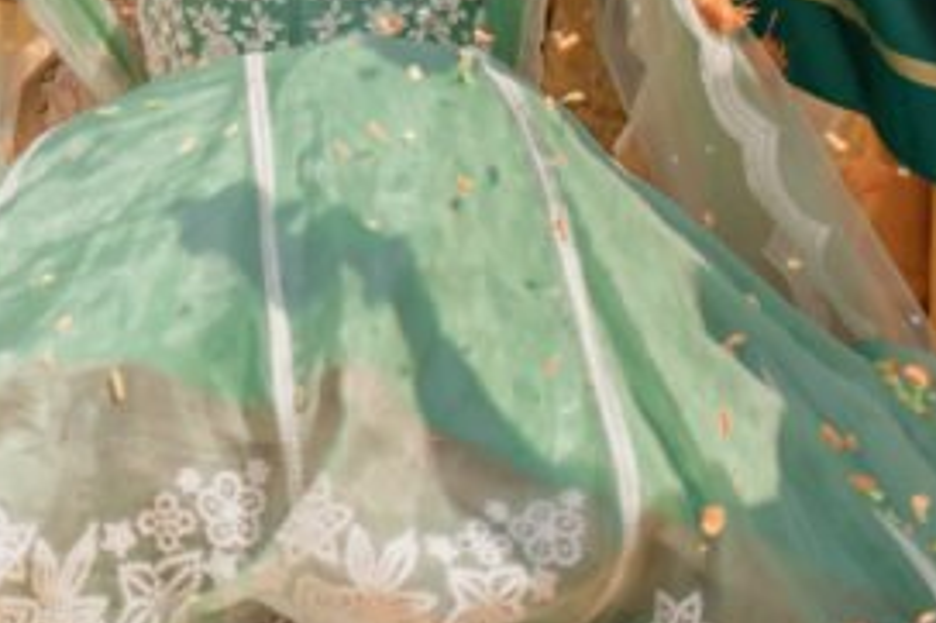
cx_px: -368
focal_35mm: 132
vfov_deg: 10.1
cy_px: -205
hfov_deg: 14.7
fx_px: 3430
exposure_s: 1/5000
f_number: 1.4
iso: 100
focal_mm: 35
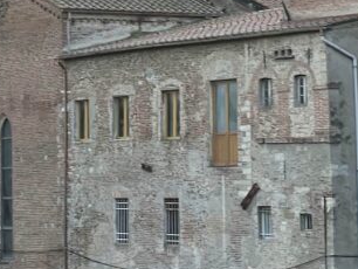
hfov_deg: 11.3
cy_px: -34
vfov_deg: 8.5
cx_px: 95
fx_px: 1801
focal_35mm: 174
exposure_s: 1/99
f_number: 2
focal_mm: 6
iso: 50
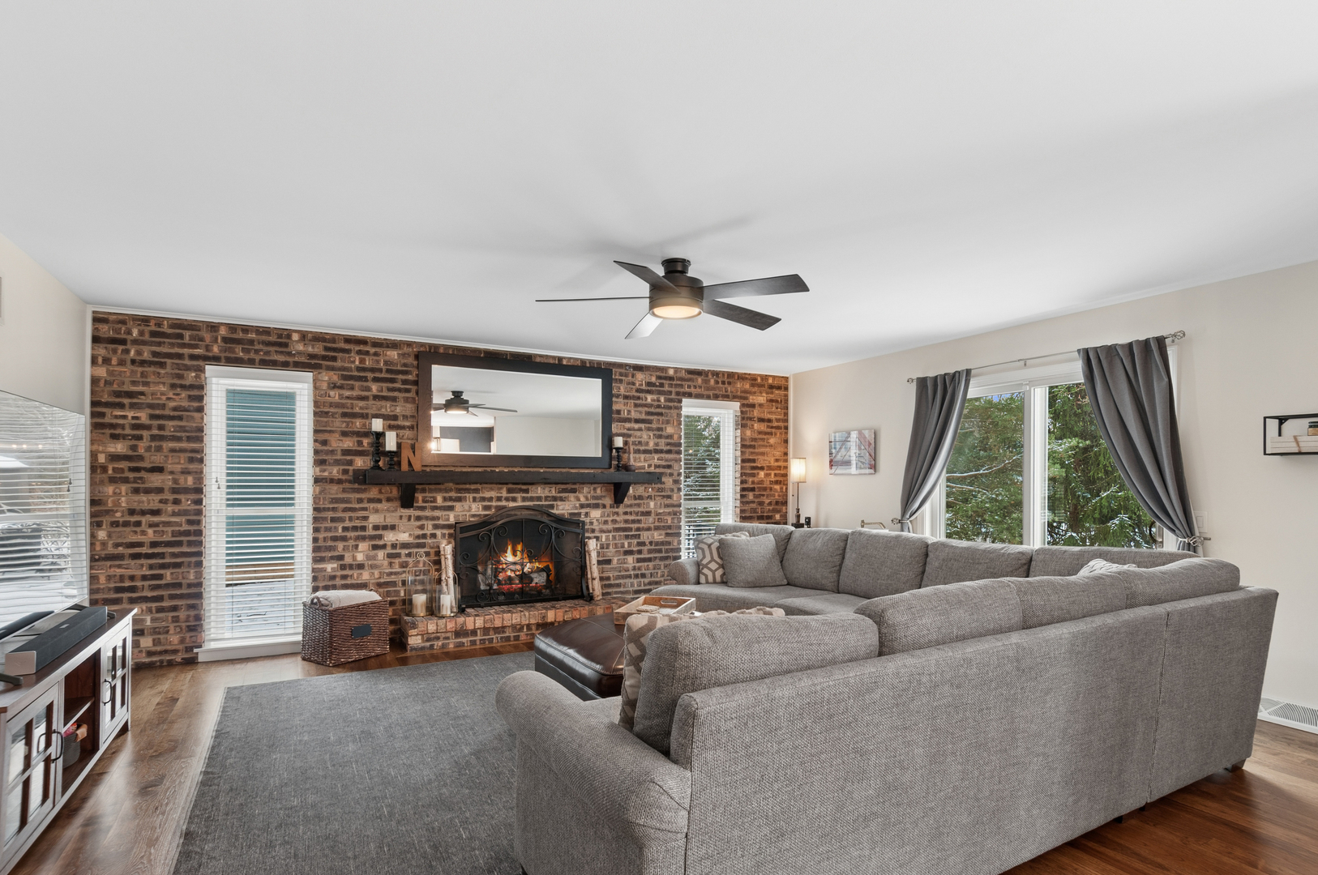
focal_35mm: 18
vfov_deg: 67.2
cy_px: 438
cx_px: 659
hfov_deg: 90.1
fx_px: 658
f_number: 8
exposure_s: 1/5
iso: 250
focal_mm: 12
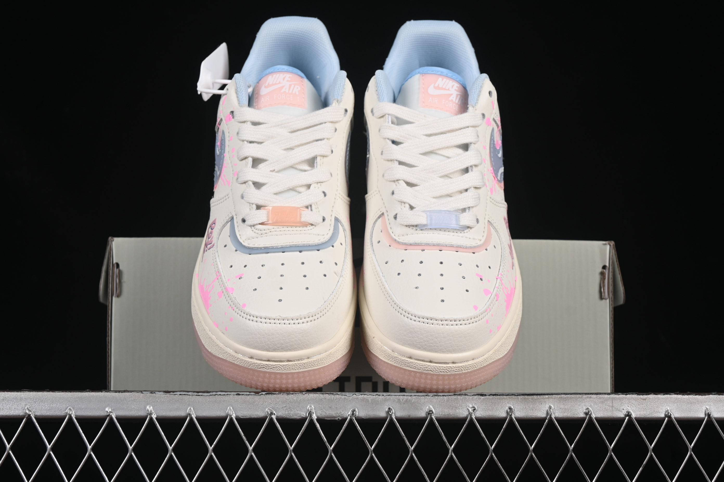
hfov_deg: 27.0
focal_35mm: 75
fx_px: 1508
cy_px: 241
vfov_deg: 18.2
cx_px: 362
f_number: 8
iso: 160
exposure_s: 1/80
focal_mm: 50
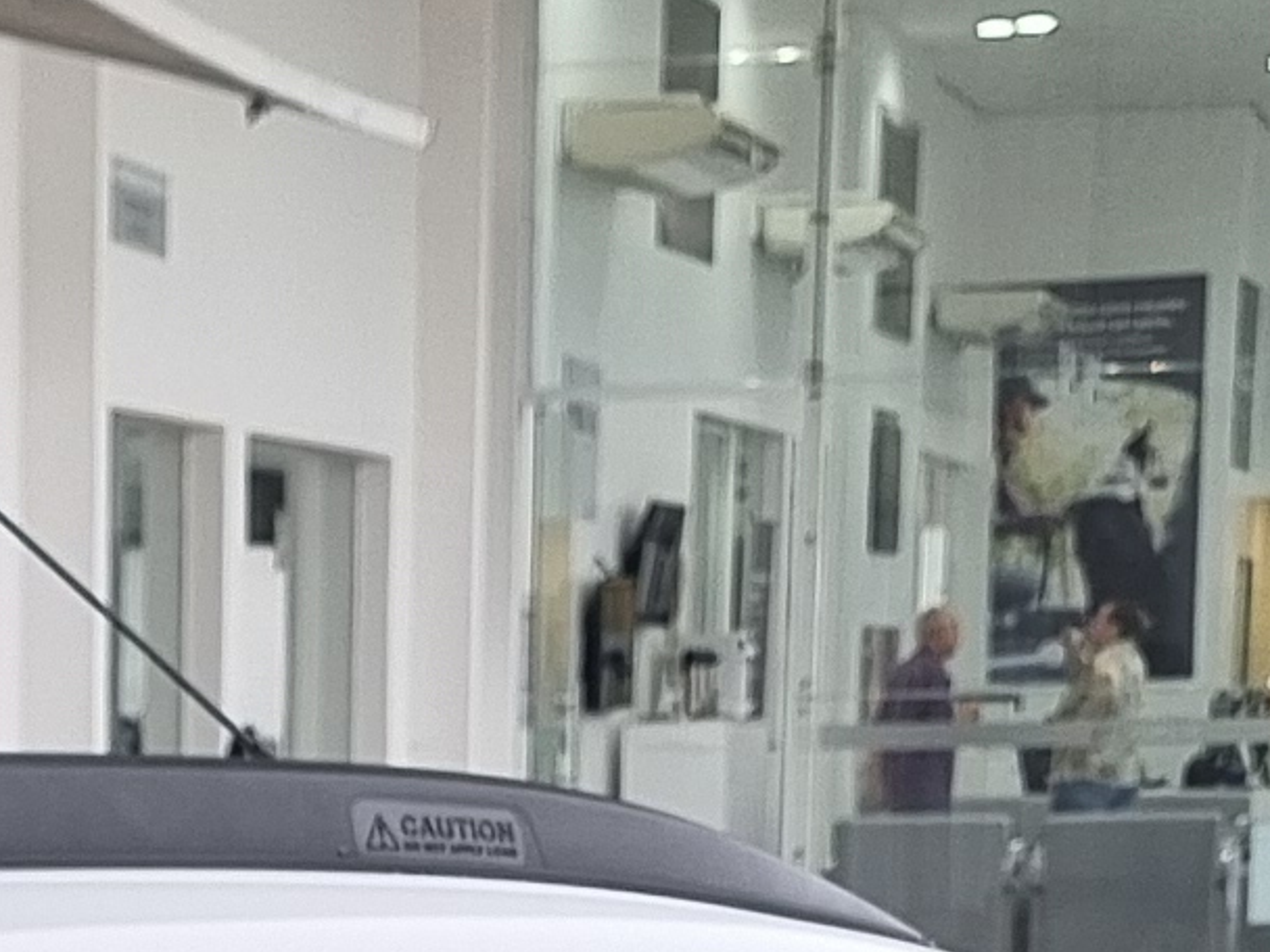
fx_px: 6274
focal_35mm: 171
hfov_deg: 11.3
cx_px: -411
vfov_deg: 8.0
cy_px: 2284
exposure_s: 1/120
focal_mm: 5.4
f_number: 1.8
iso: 64
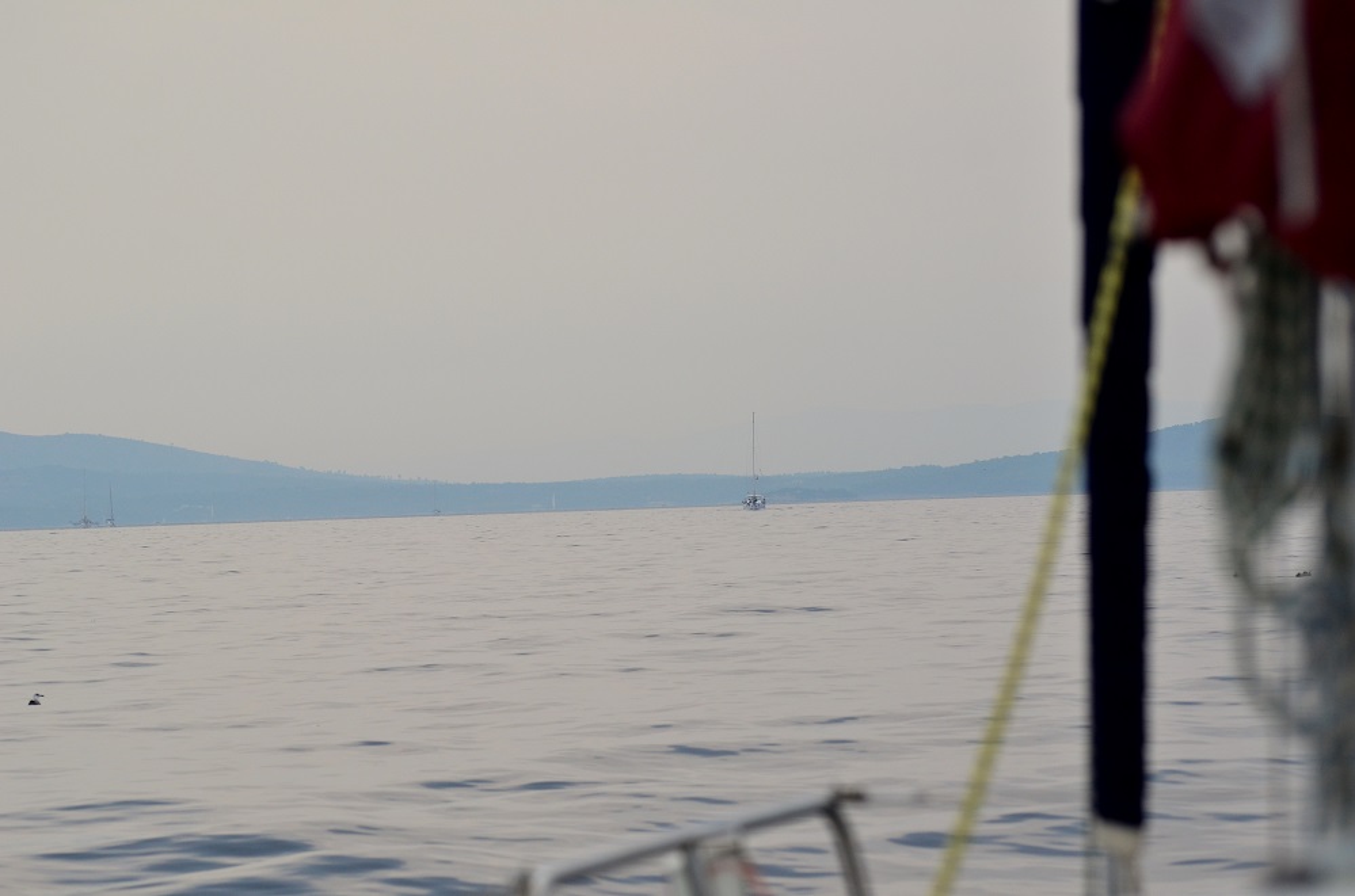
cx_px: 678
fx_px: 6534
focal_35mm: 174
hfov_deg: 11.8
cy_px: 448
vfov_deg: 7.8
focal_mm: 116
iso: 400
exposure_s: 1/2500
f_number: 5.6
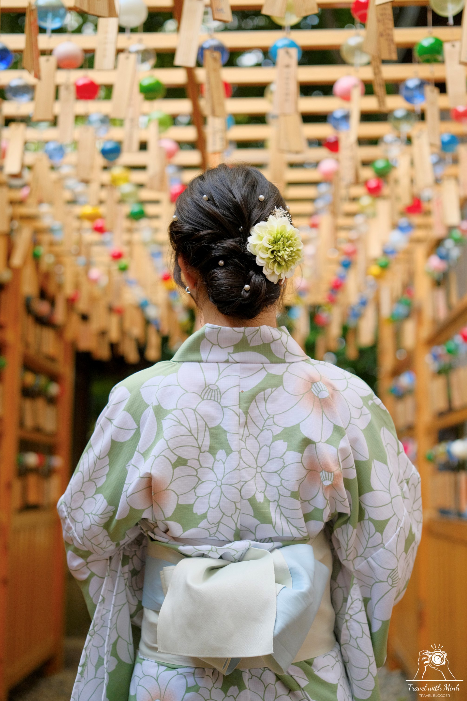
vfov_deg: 38.9
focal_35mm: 51
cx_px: 230
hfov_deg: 26.5
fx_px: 992
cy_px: 348
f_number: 2
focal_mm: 33
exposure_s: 1/1900
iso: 800
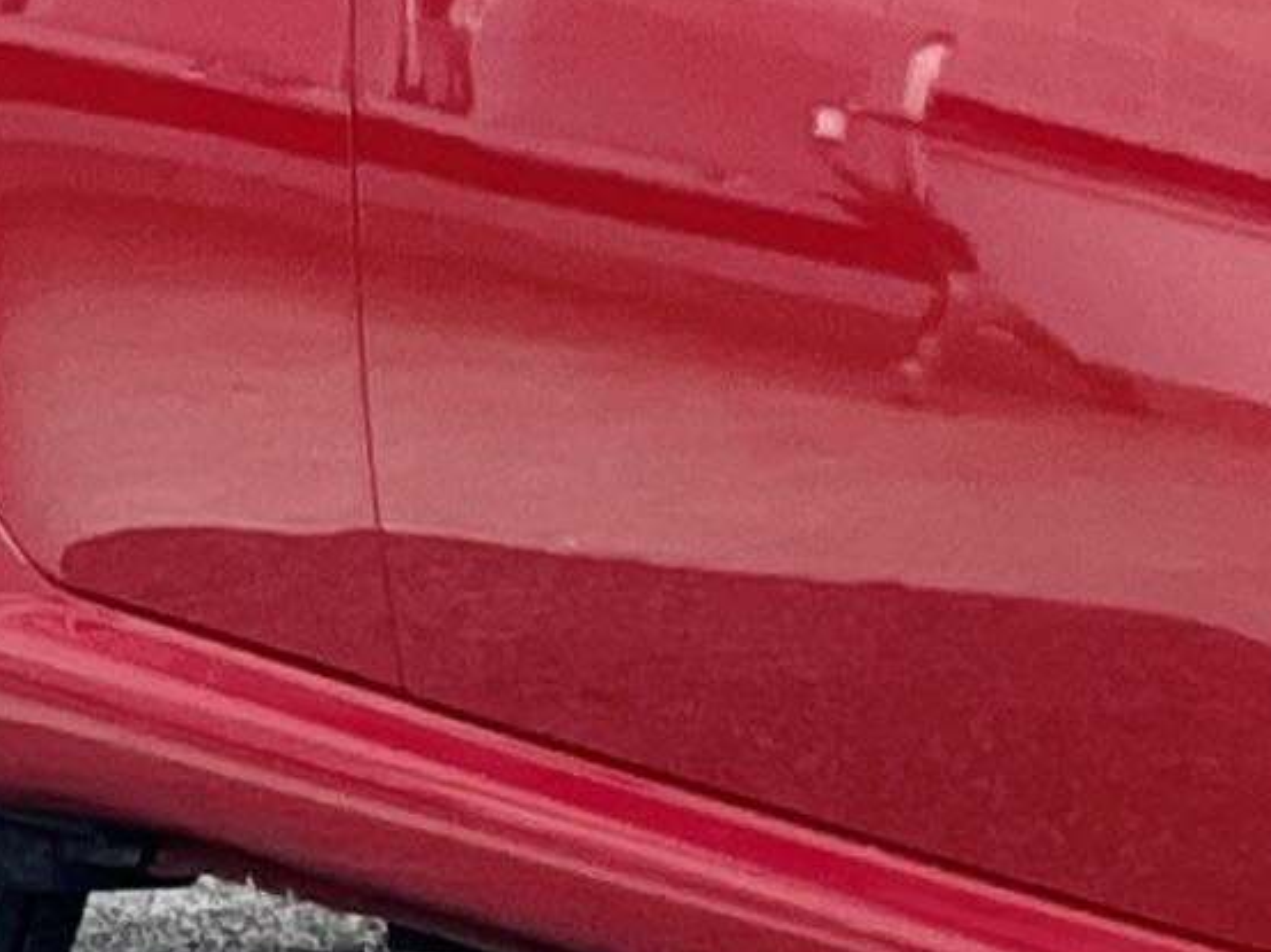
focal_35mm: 466
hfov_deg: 4.2
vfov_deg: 3.2
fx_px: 17103
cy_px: 408
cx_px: 2372
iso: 20
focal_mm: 7.5
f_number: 2.2
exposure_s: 1/121
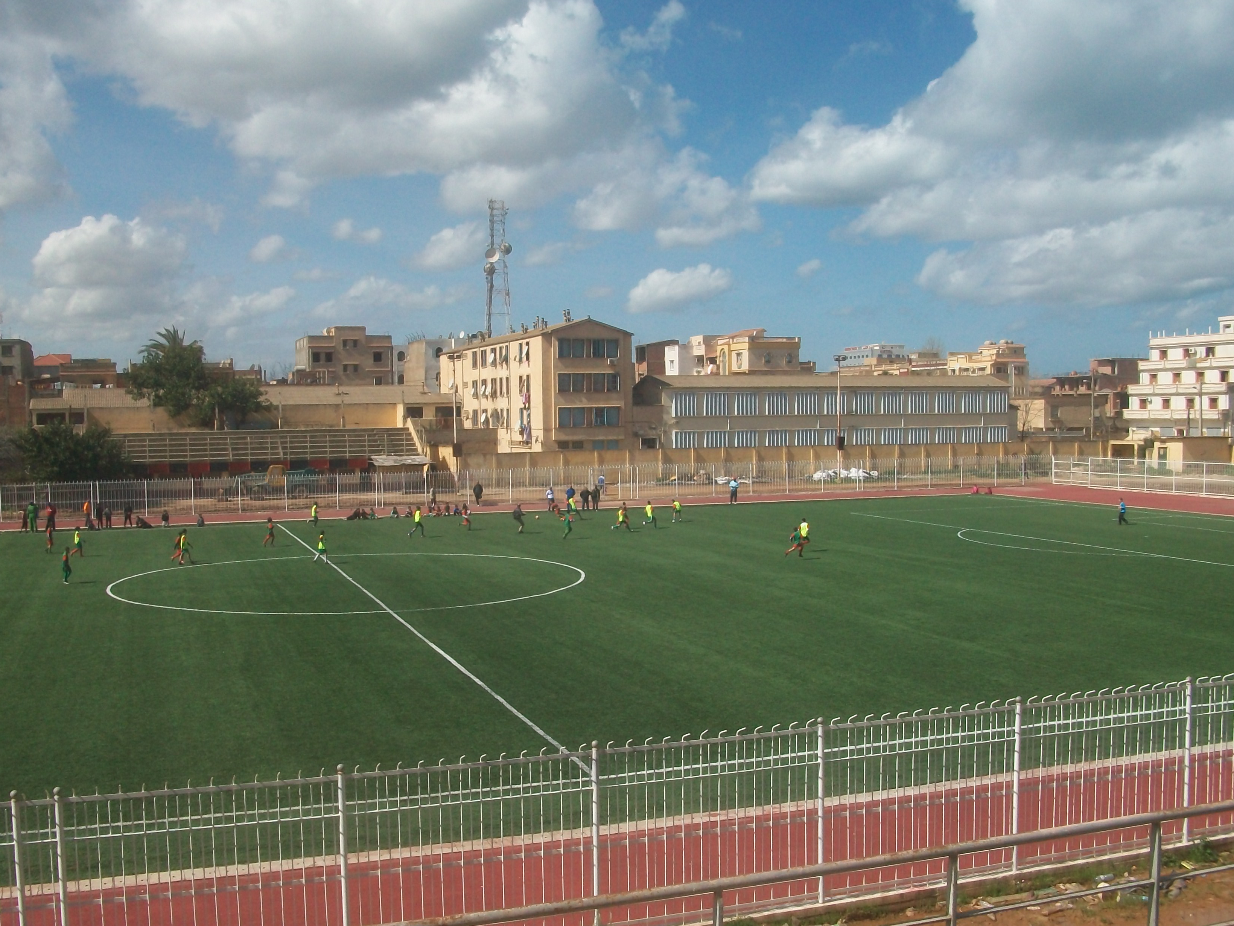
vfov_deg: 39.6
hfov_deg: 51.4
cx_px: 603
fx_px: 1283
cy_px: 438
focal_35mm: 36
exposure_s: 1/640
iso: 80
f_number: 5.5
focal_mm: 5.7
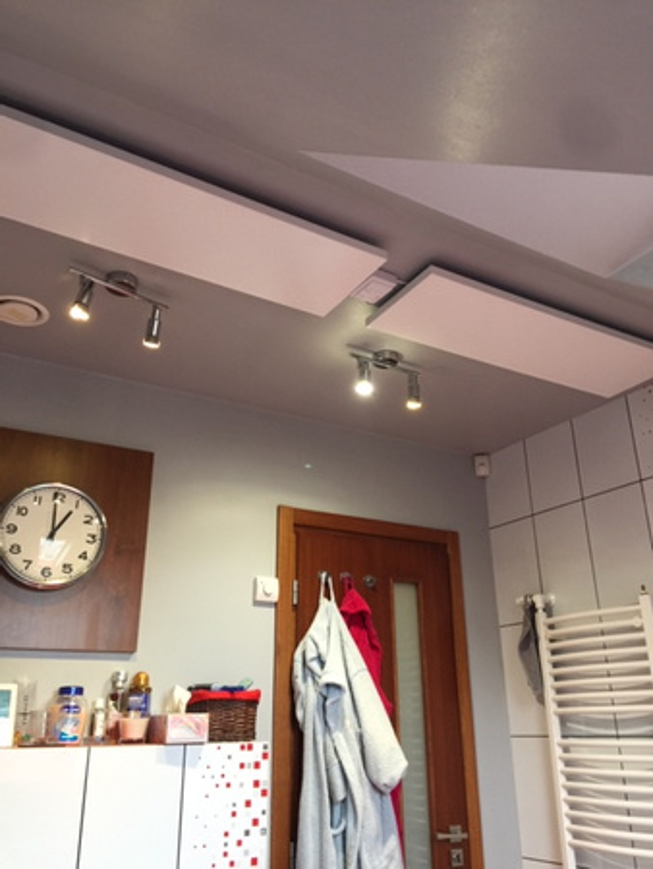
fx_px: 729
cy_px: 434
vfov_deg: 61.6
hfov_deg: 48.3
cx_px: 326
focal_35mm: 29
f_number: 2.2
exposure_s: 1/17
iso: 40
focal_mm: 4.15
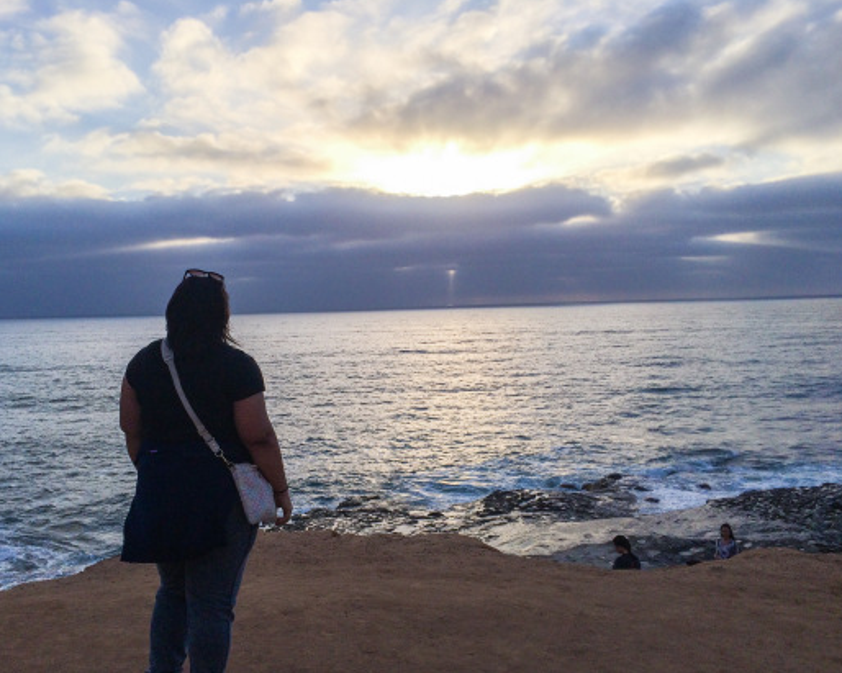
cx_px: 360
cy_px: 359
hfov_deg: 54.0
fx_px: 822
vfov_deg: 44.5
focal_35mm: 33
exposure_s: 1/2564
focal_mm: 4.15
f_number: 2.2
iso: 32
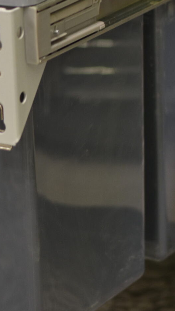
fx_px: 1757
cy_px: 27
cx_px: 98
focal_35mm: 213
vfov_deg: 10.1
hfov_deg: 5.7
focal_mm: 50
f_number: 1.8
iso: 400
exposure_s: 1/125
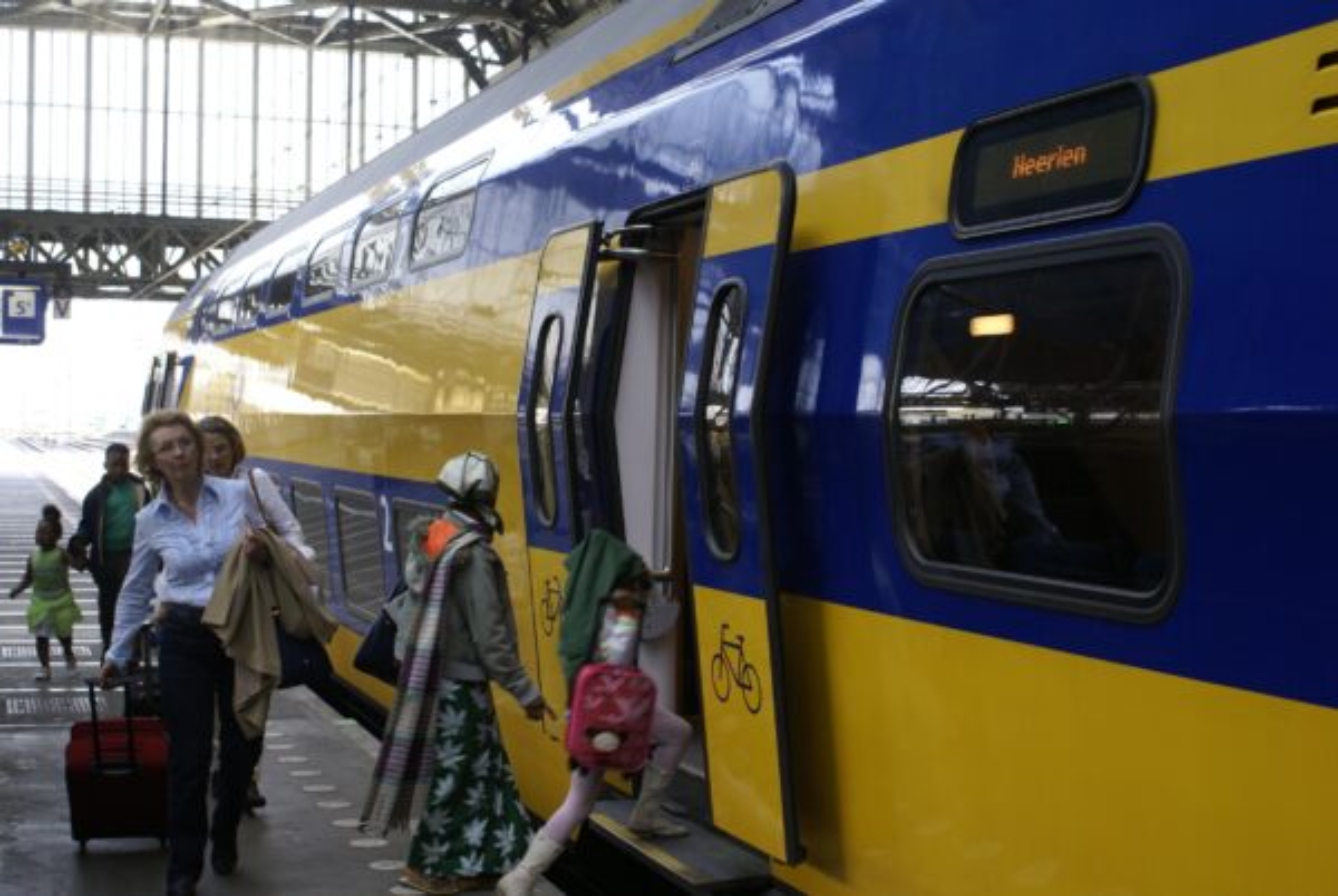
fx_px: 1954
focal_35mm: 52
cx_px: 669
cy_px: 448
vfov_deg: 25.8
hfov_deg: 37.8
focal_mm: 35
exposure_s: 1/60
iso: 250
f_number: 5.6
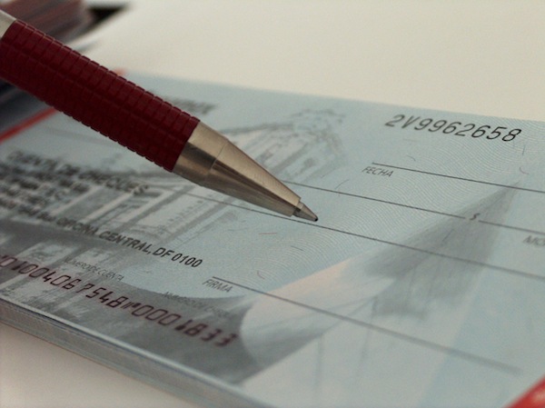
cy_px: 204
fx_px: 1557
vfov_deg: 14.9
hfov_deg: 19.8
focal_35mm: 99
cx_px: 272
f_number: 2.9
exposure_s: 1/56.7
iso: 200
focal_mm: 20.29
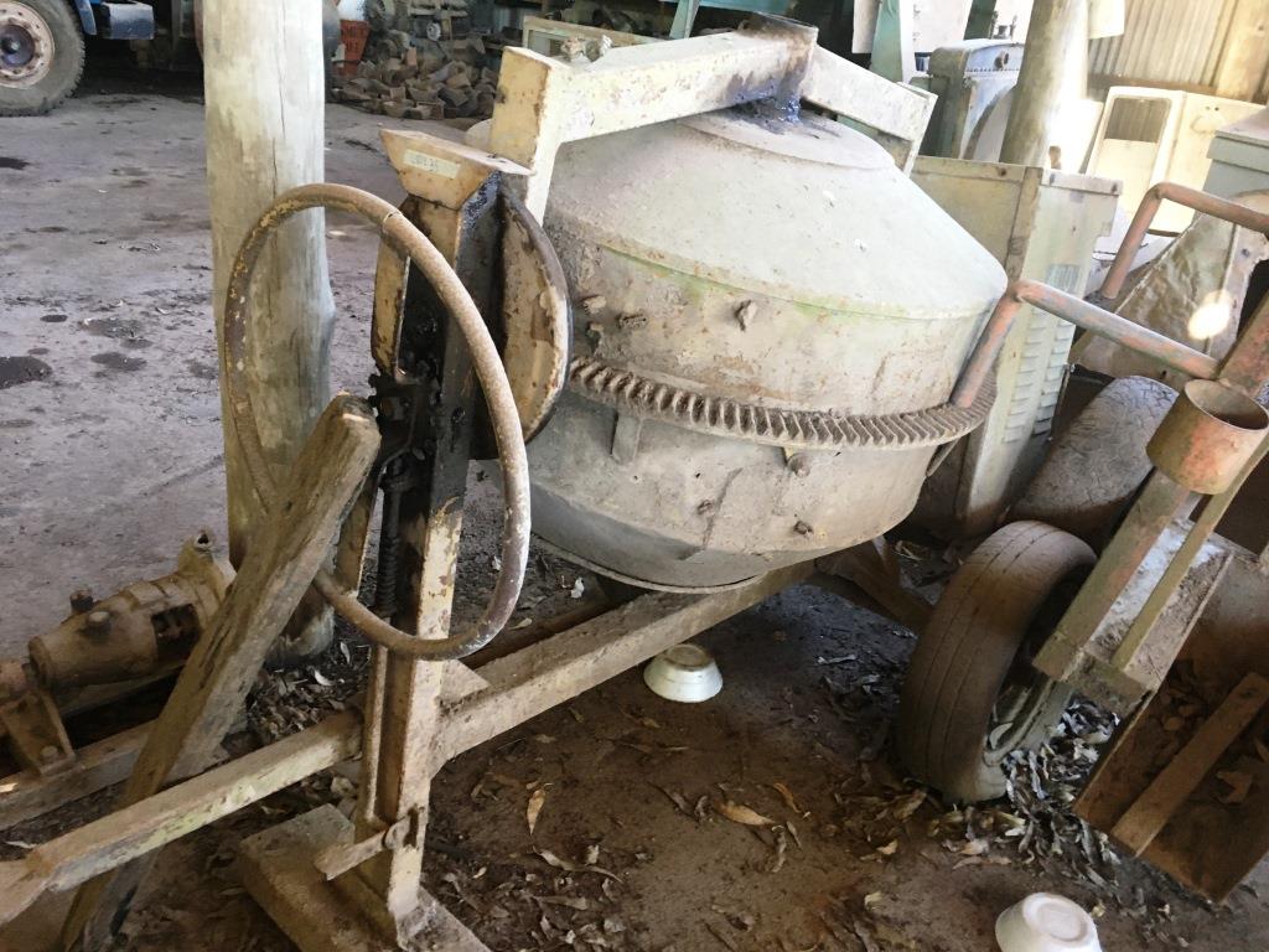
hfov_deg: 61.7
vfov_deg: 48.2
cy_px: 476
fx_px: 1063
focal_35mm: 29
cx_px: 634
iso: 125
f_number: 2.2
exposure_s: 1/30
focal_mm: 4.15
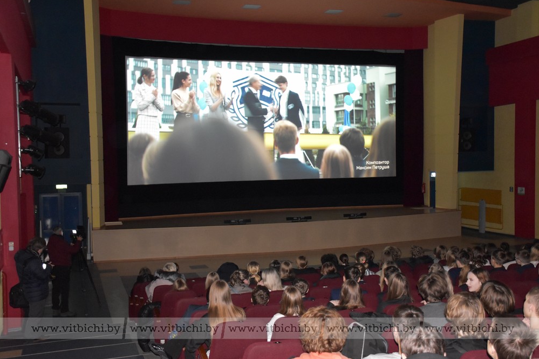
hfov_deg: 48.5
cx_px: 275
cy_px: 180
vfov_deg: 33.4
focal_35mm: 40
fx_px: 599
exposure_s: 1/6
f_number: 3.8
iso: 3200
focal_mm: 26
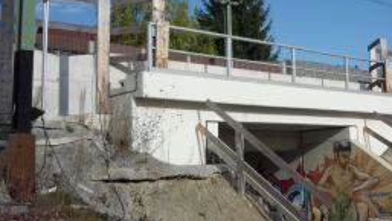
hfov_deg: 31.9
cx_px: 282
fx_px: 676
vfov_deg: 18.4
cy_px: 52
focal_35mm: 65
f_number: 5.6
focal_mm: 5.2
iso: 100
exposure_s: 1/500
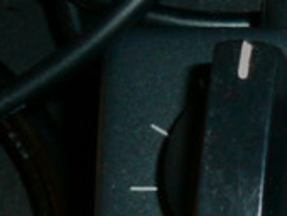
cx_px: 566
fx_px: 1403
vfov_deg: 8.0
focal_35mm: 169
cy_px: 540
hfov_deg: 10.7
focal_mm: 4.9
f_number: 3.5
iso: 200
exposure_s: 1/45
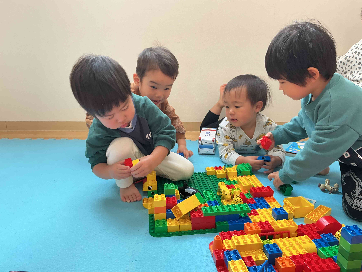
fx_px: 303
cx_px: 181
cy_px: 136
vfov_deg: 48.2
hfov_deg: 61.7
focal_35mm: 29
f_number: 1.8
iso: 50
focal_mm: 3
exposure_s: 1/120
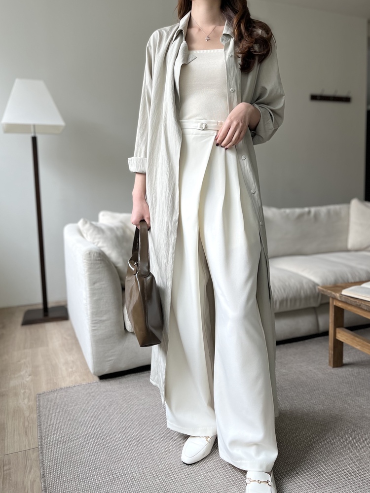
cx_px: 185
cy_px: 246
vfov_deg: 67.3
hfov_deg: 53.1
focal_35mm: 26
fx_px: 371
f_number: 1.6
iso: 40
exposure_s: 1/221
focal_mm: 5.1
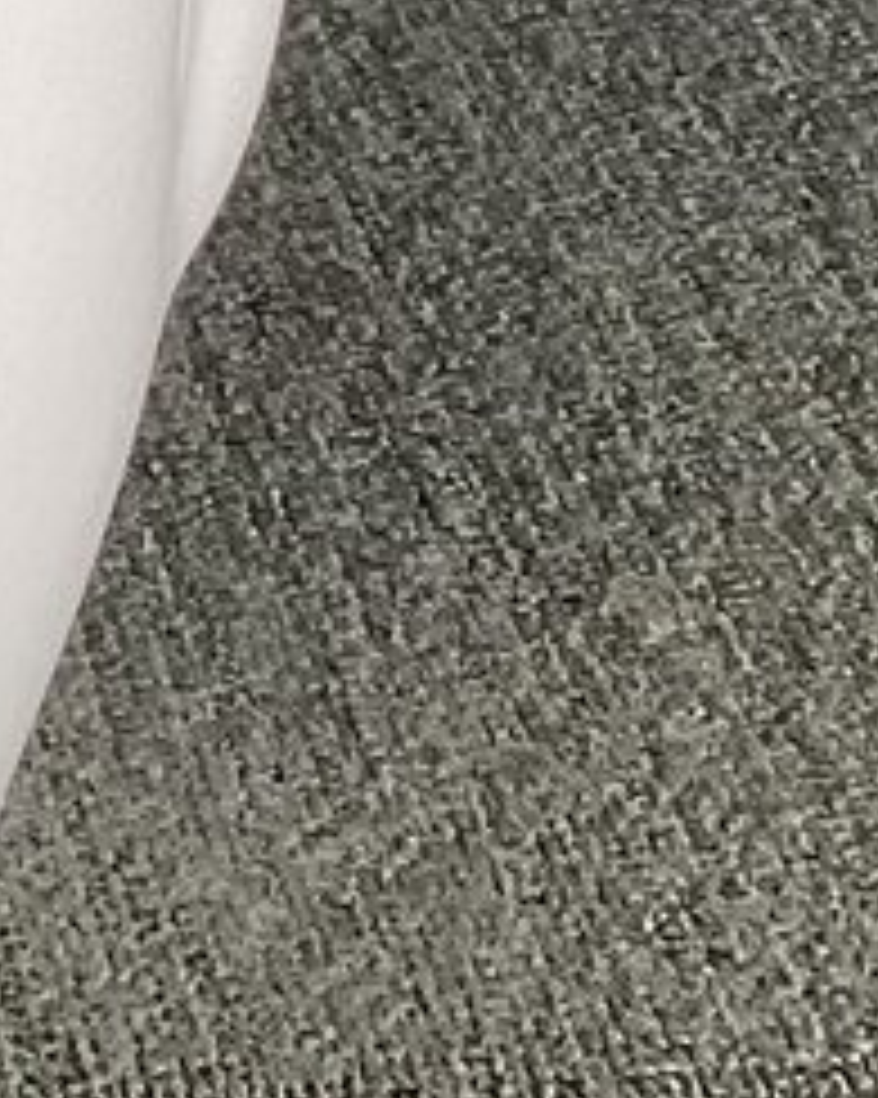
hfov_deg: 7.9
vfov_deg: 9.4
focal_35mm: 188
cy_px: -1289
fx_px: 6110
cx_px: -871
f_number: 2.4
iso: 64
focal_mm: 3.3
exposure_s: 1/60
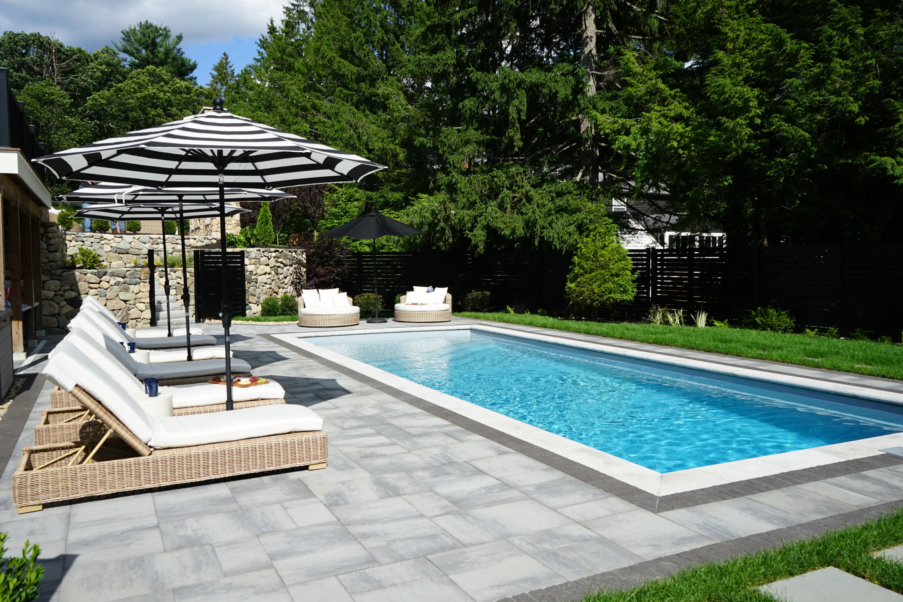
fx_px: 702
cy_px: 301
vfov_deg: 46.4
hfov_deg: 65.5
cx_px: 452
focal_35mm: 28
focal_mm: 28
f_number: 11
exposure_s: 1/125
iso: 100
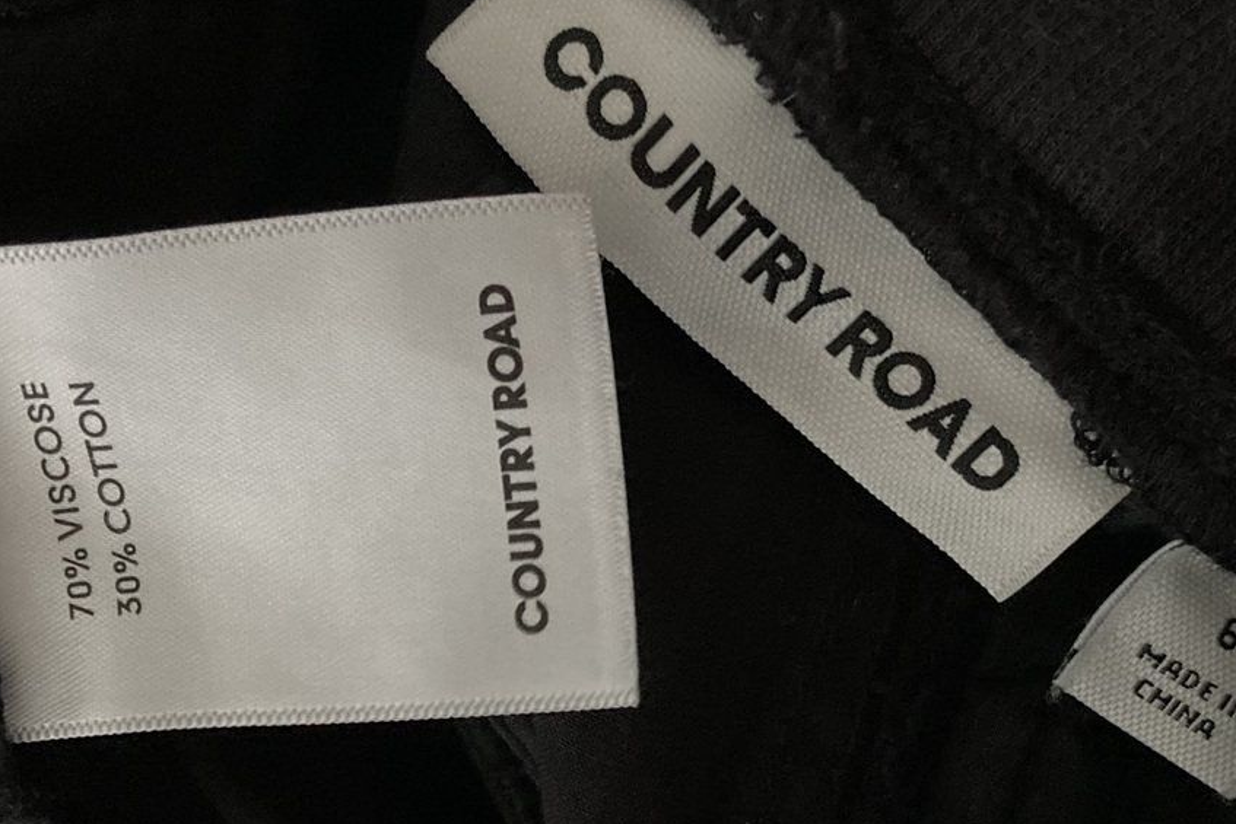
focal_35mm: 55
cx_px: 699
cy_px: 538
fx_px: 1889
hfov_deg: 36.2
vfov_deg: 24.5
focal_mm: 3.99
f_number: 1.8
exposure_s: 1/19
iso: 640
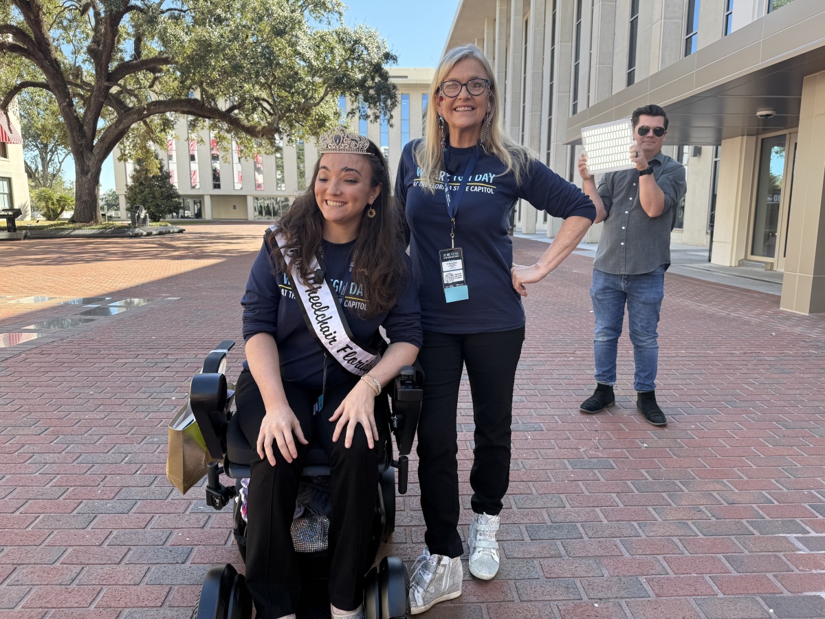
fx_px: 572
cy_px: 310
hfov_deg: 71.6
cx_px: 412
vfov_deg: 56.8
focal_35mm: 24
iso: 100
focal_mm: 6.76
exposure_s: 1/593
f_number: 1.78
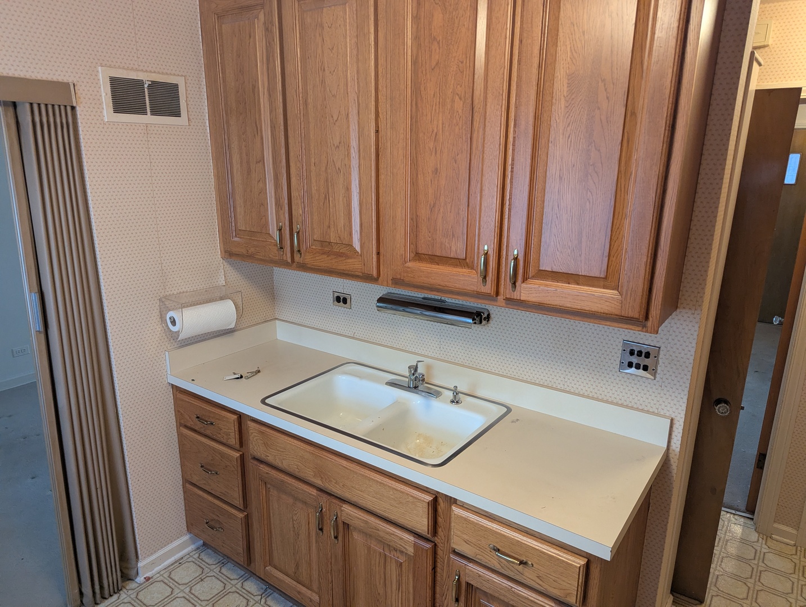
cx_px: 403
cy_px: 304
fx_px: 560
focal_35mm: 24
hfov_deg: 71.5
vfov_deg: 56.9
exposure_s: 1/120
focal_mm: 6.81
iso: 444
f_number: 1.85
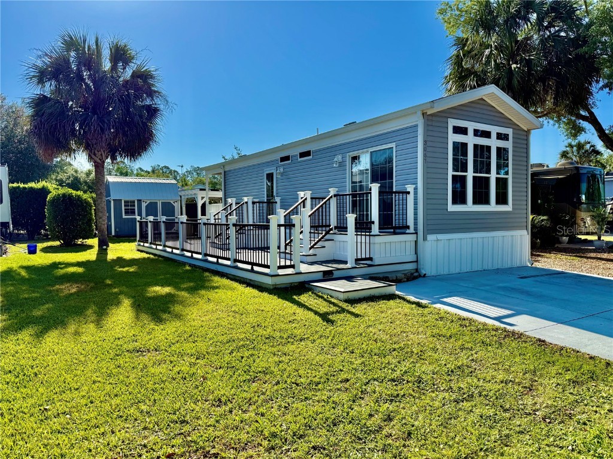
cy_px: 230
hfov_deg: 71.6
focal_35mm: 24
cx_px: 306
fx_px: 425
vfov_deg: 56.8
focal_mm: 6.76
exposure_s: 1/5319
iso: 80
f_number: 1.78
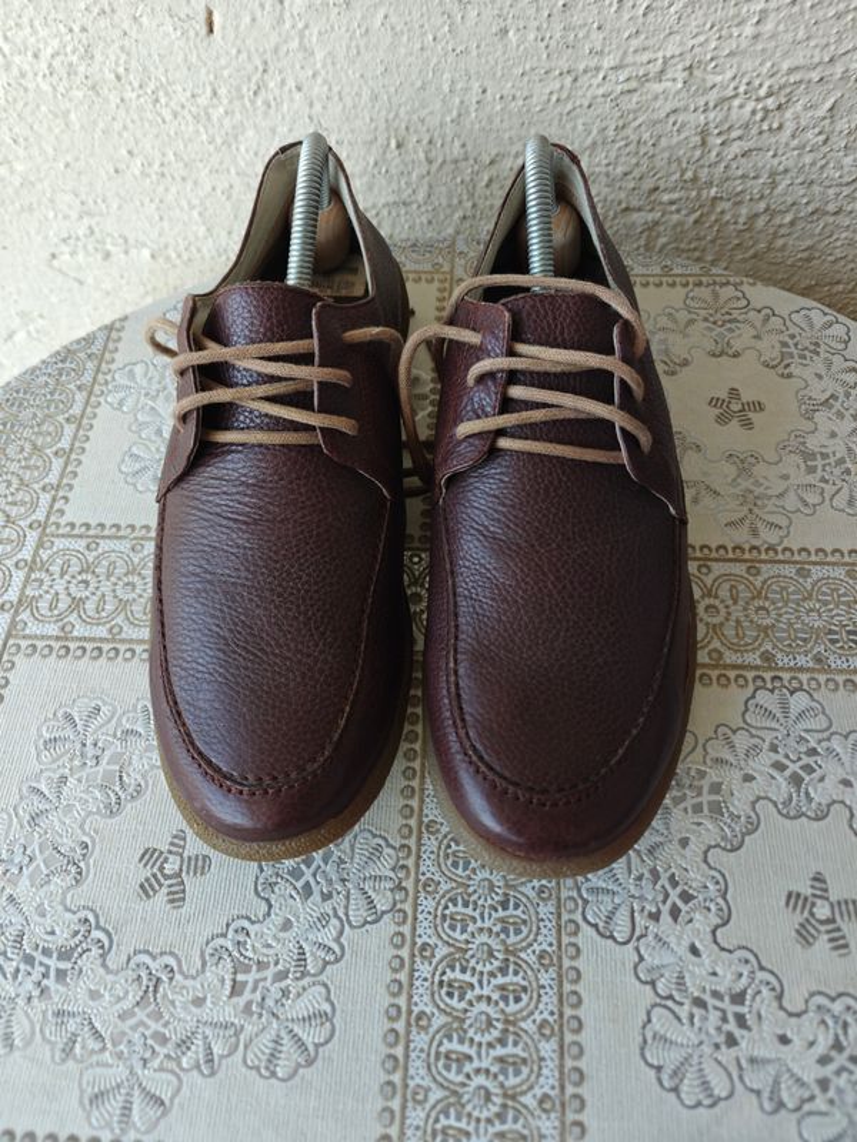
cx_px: 428
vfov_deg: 73.9
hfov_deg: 58.9
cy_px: 571
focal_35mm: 23
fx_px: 759
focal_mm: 6.06
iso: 50
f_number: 1.6
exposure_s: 1/198
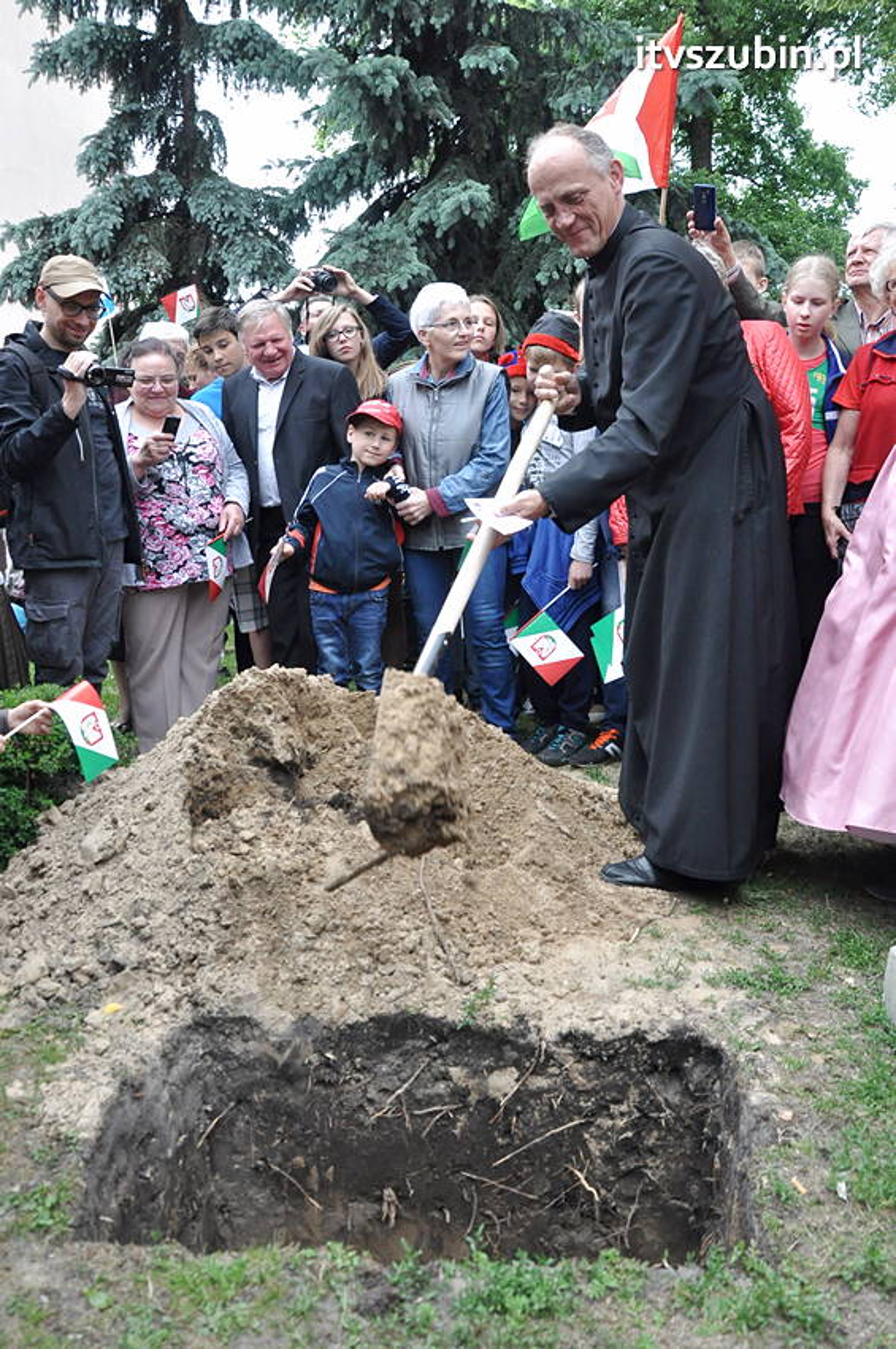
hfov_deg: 47.8
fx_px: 1010
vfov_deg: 67.4
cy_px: 674
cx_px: 448
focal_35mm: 27
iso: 1250
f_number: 7.1
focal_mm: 18
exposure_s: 1/320
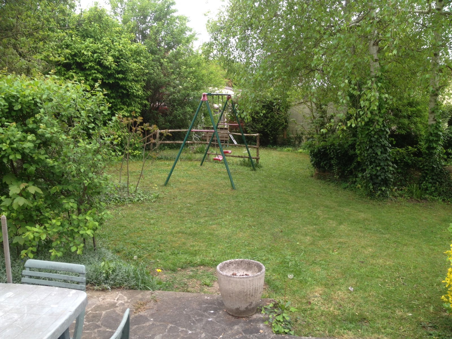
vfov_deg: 40.7
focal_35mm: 35
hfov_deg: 52.6
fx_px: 457
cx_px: 226
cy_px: 170
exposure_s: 1/60
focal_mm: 4.28
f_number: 2.4
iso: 64
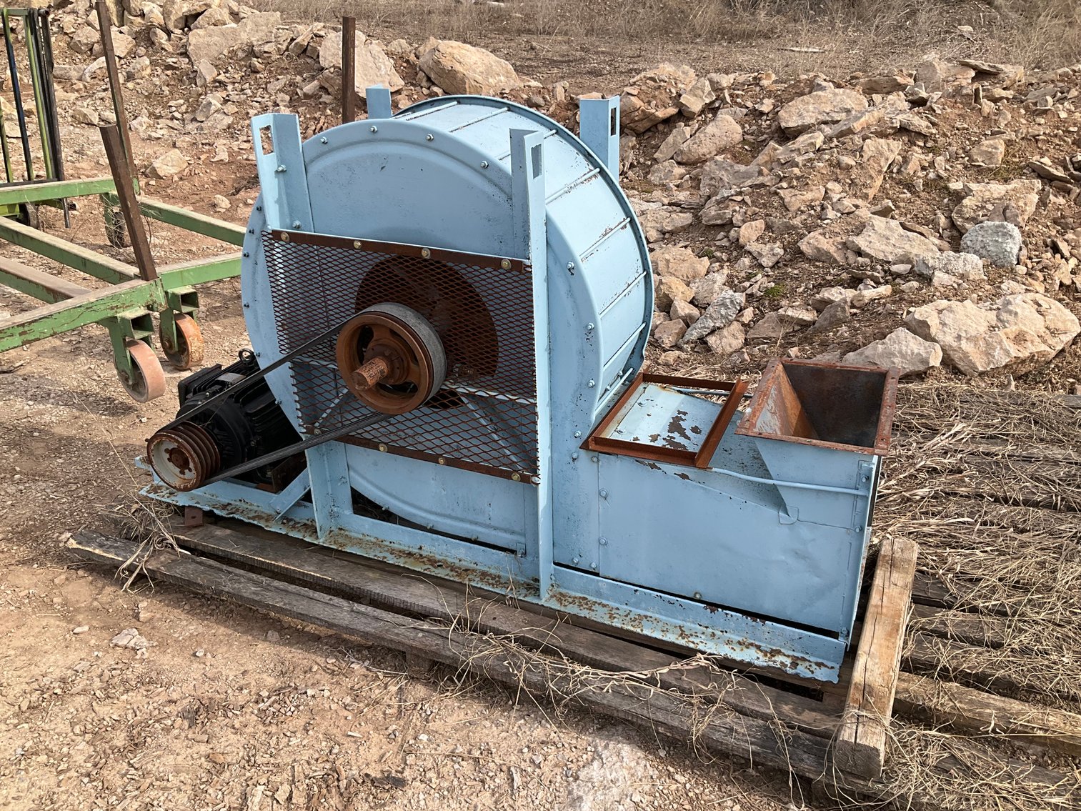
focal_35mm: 29
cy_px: 406
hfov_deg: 61.7
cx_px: 540
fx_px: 906
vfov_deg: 48.2
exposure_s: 1/1076
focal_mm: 3
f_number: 1.8
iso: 25
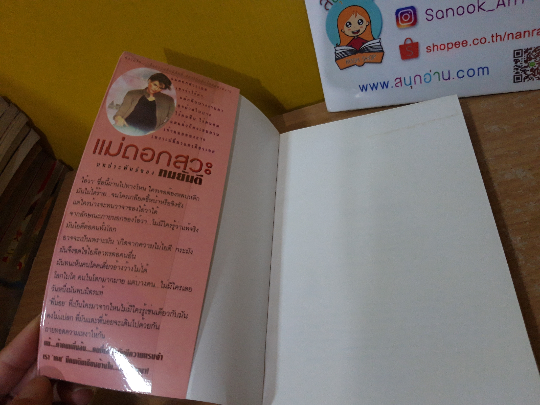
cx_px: 270
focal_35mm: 26
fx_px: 406
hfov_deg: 67.3
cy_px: 202
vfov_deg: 53.1
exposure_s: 1/25
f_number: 1.7
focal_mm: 3.93
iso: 250
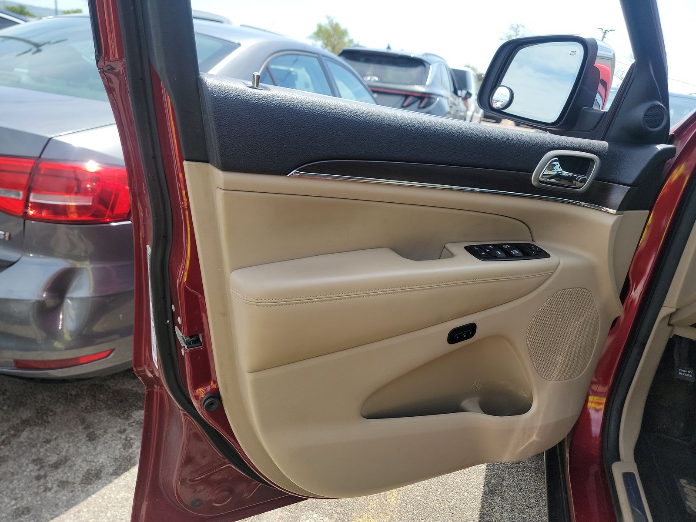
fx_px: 483
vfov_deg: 56.8
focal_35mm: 24
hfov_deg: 71.6
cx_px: 348
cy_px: 261
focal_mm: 6.7
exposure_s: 1/433
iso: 50
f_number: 1.8
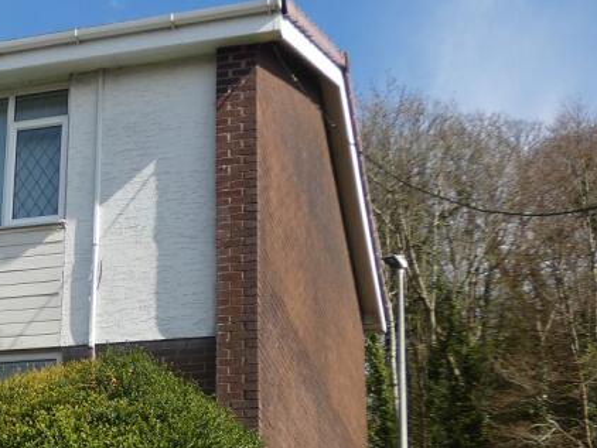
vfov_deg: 18.3
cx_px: -113
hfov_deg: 22.5
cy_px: 362
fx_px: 1380
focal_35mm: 80
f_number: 3.4
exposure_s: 1/800
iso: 80
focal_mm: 6
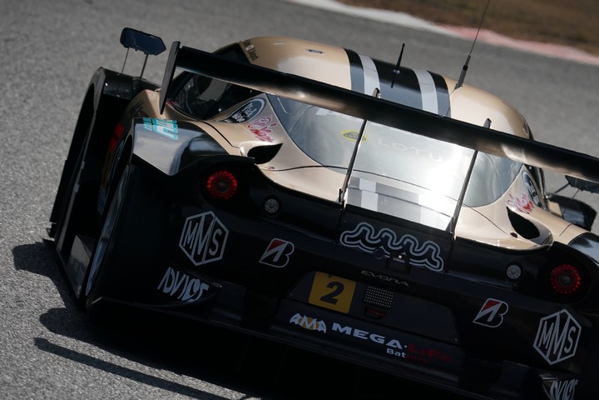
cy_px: 200
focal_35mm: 600
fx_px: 9983
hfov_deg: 3.4
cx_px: 300
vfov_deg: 2.3
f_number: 11
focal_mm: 600
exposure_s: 1/800
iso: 200
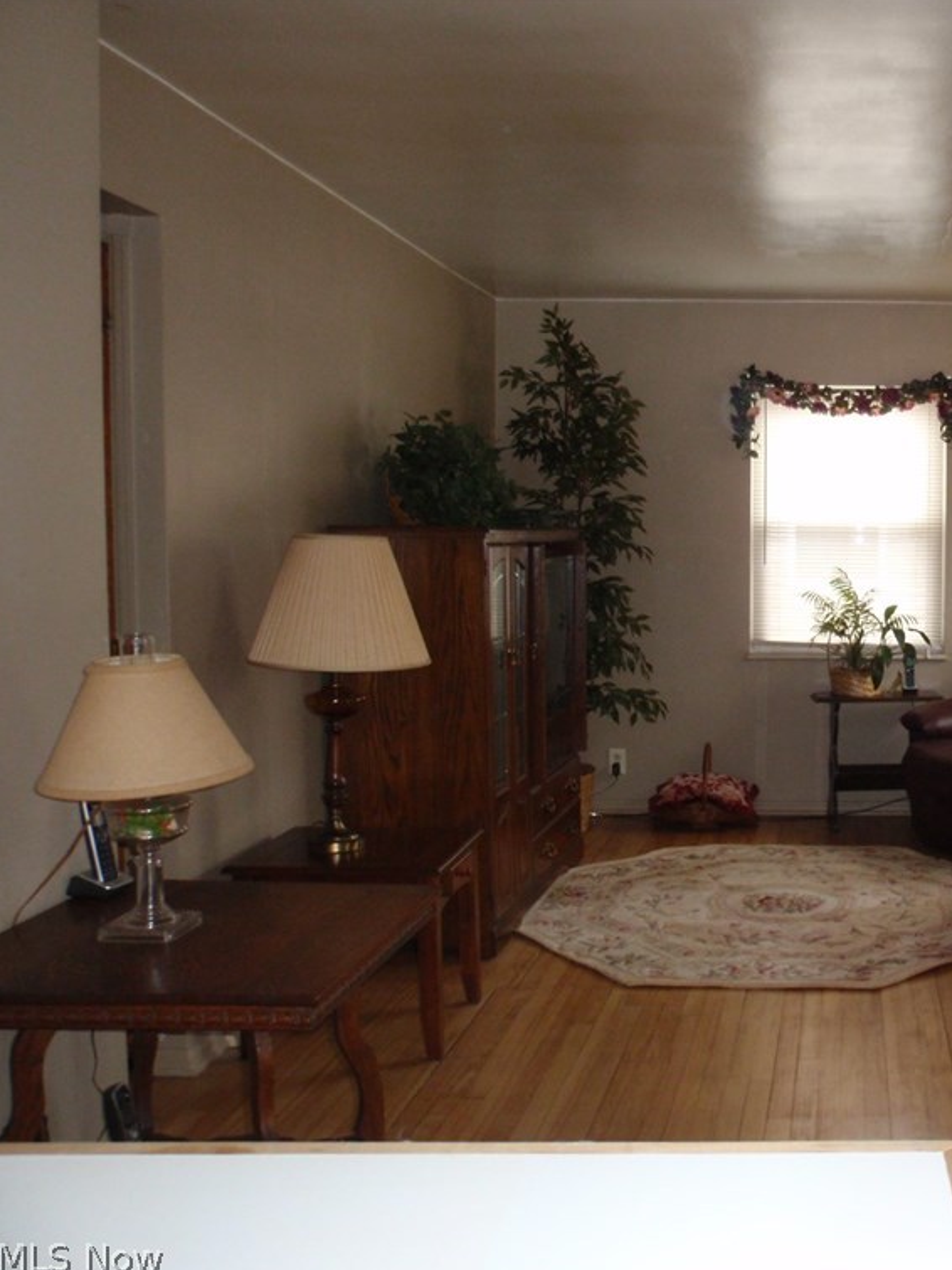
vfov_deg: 49.0
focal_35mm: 38
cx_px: 848
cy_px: 639
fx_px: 1394
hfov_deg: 35.6
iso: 160
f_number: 3.2
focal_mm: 5
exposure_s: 1/30
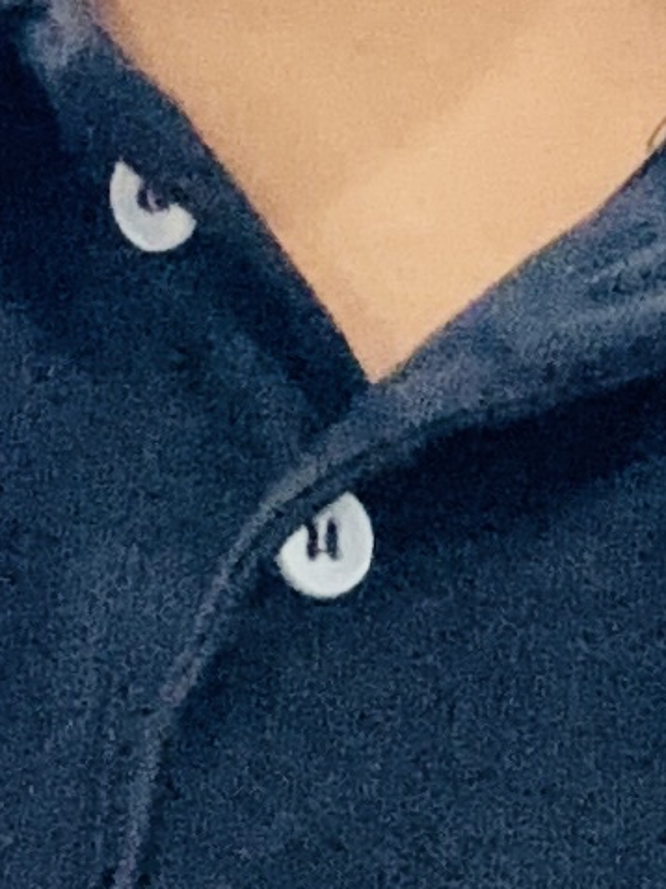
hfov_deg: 7.6
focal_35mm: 194
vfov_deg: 9.5
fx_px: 4981
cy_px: -911
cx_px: 402
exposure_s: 1/40
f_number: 1.9
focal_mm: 2.69
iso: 320
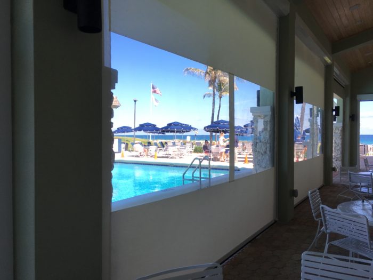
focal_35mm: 29
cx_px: 186
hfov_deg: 61.7
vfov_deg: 48.2
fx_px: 312
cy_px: 140
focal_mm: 4.15
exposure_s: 1/557
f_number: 2.2
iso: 25
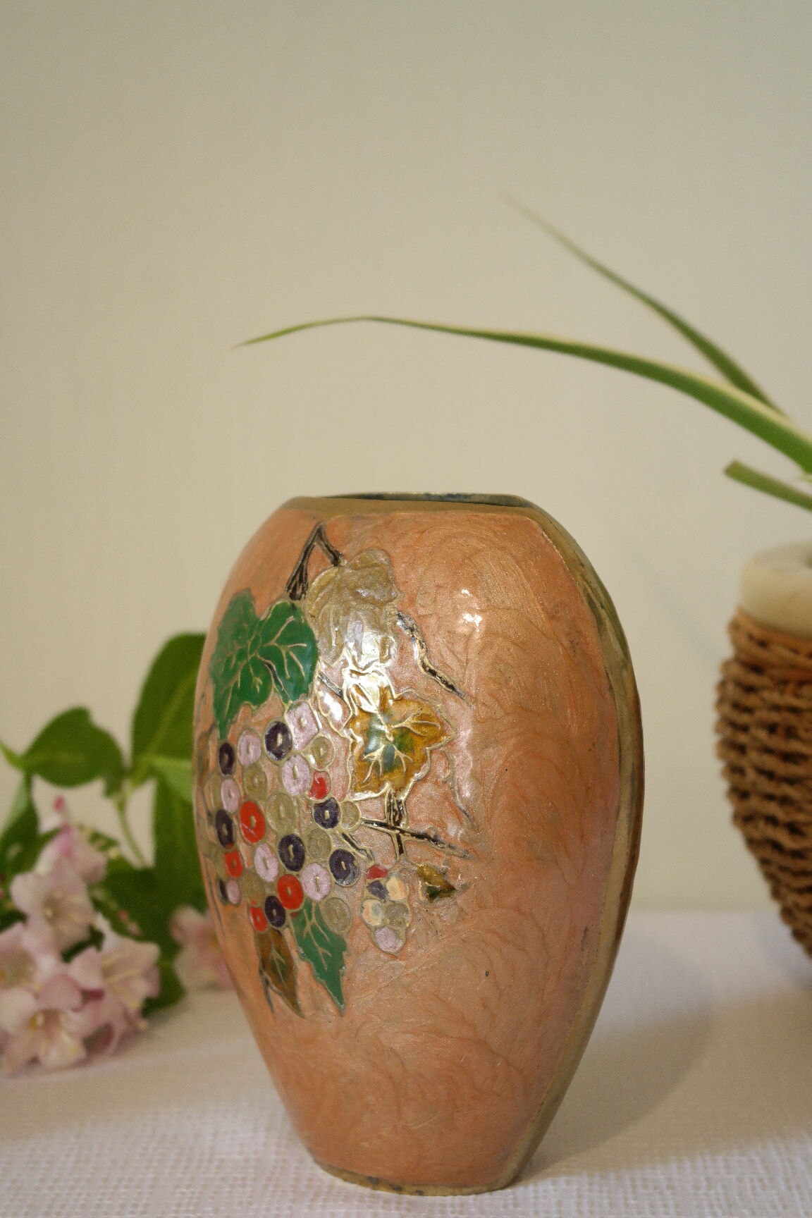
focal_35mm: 69
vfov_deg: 29.2
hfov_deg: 19.7
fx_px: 2334
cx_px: 406
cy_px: 609
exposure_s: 1/40
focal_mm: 45
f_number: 5.6
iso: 800
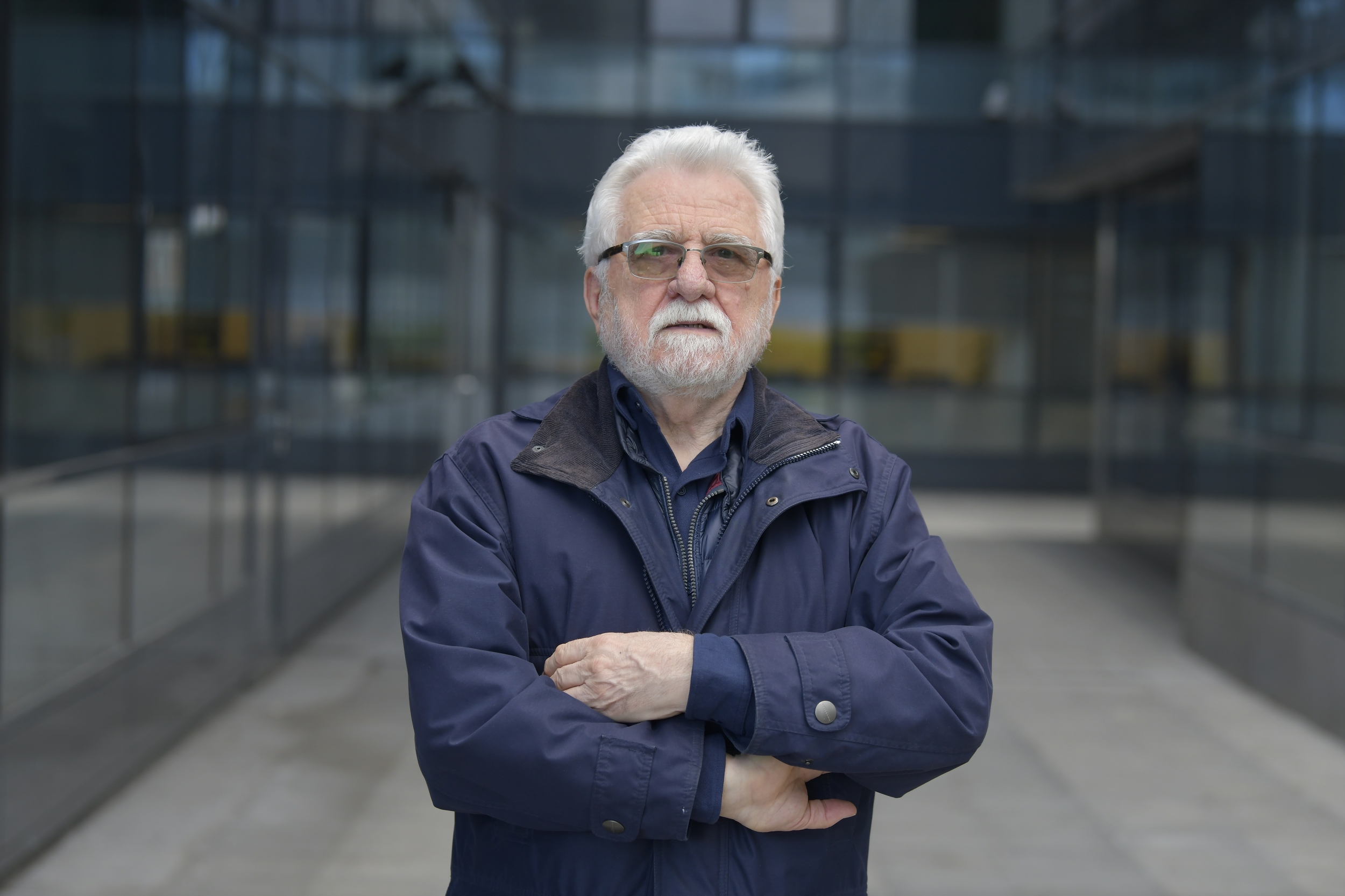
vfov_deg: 16.1
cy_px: 448
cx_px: 672
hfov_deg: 23.9
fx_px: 3175
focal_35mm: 85
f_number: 4
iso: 400
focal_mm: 85
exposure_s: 1/320
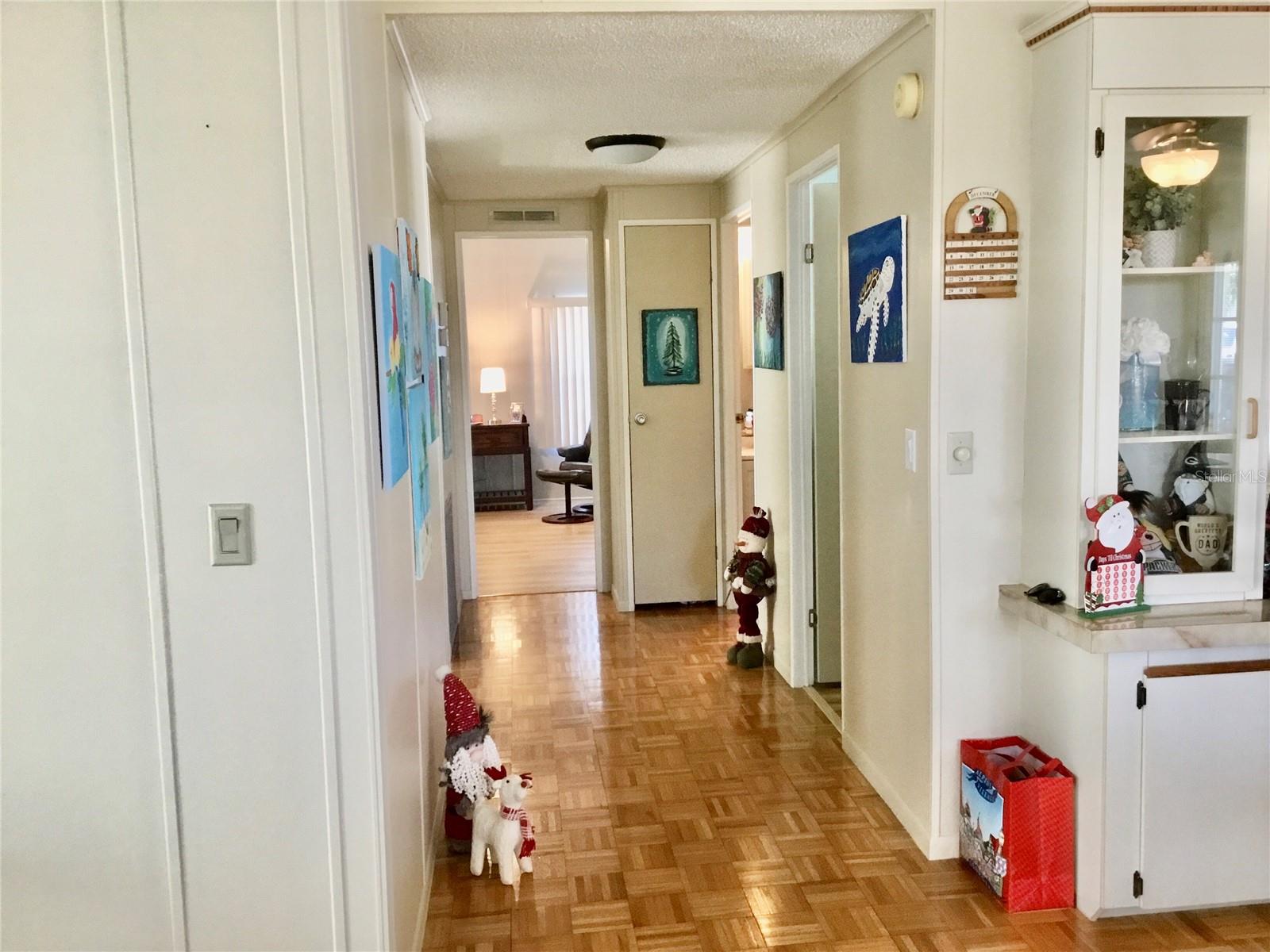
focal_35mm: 31
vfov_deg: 45.4
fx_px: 1137
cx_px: 635
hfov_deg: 58.4
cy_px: 476
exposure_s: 1/30
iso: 100
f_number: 2.4
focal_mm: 3.3
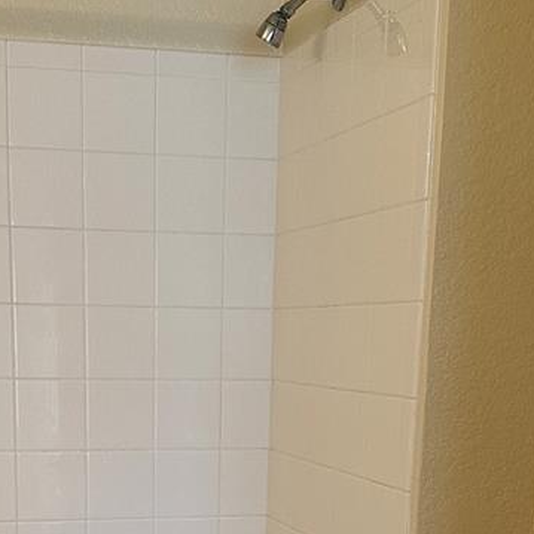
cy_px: 605
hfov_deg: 24.3
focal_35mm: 71
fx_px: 1239
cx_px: 199
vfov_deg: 22.7
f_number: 1.78
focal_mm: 6.86
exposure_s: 1/120
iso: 200
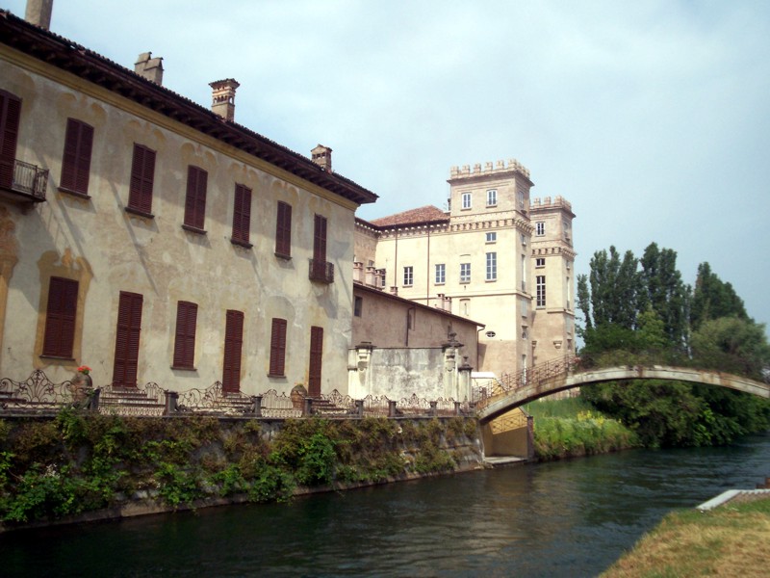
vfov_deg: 39.7
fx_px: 801
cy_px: 289
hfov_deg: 51.4
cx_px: 385
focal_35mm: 36
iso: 100
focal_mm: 5.9
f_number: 4.5
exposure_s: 1/1056
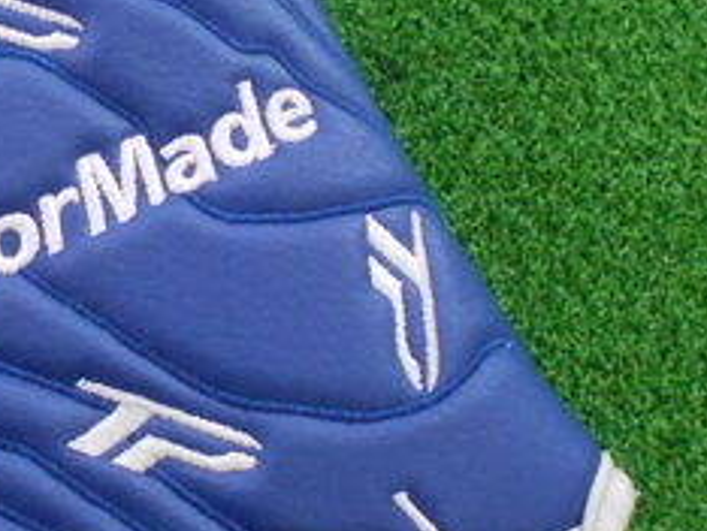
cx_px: 100
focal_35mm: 71
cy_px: 229
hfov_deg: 26.6
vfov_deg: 20.7
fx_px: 1452
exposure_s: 1/80
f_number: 3.2
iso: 800
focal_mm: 4.6
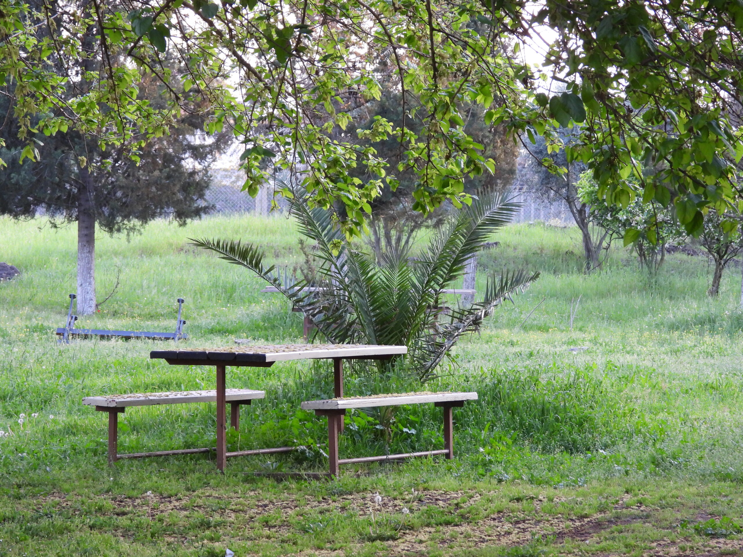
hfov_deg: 10.7
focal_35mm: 185
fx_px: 3971
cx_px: 372
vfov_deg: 8.0
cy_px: 278
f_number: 4.5
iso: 450
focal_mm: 33.2
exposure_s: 1/60
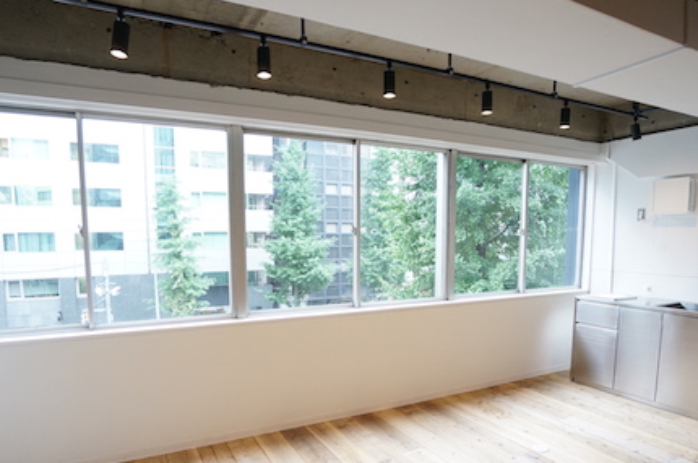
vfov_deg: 56.2
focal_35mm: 22
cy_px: 294
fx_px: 426
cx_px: 354
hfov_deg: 78.7
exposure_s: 1/60
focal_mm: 10
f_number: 4
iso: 500
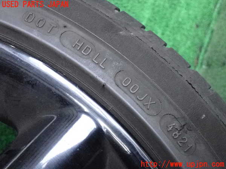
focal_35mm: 54
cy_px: 84
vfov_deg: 27.0
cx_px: 113
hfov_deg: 35.5
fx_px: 353
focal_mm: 9.65
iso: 5000
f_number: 3.3
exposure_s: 1/125
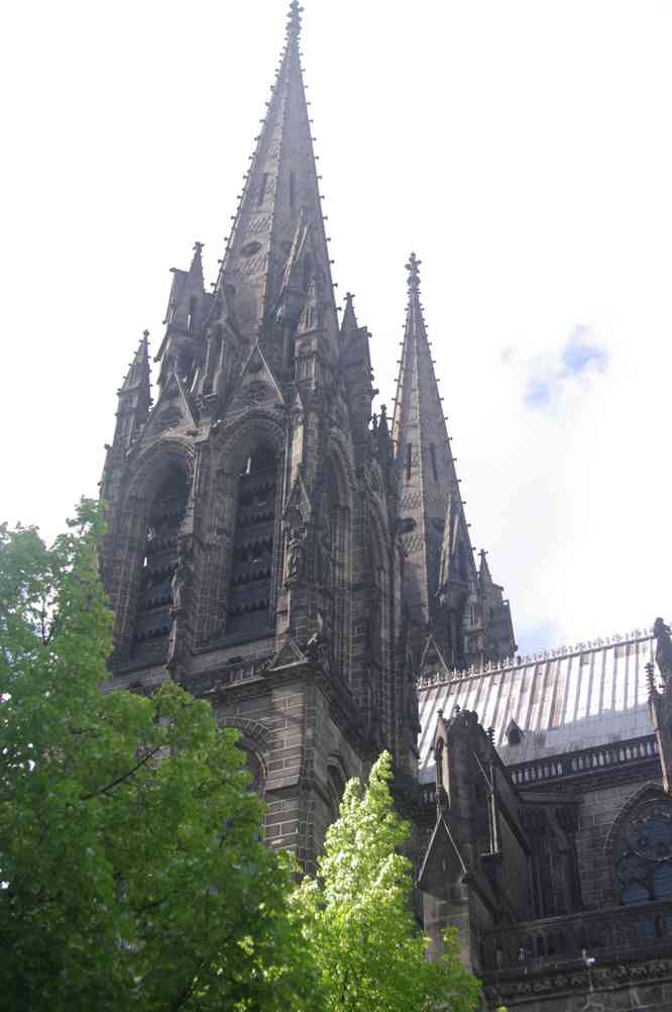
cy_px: 506
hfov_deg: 27.2
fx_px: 1389
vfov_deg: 40.0
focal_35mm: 50
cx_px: 336
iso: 100
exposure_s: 1/125
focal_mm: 33
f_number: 5.6
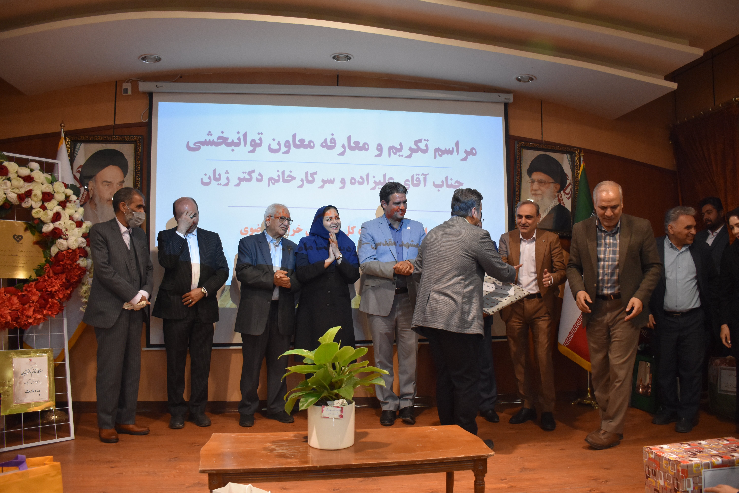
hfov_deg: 67.4
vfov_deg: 47.9
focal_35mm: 27
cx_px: 370
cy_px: 246
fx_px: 554
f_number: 4
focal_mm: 18
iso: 1800
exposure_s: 1/60
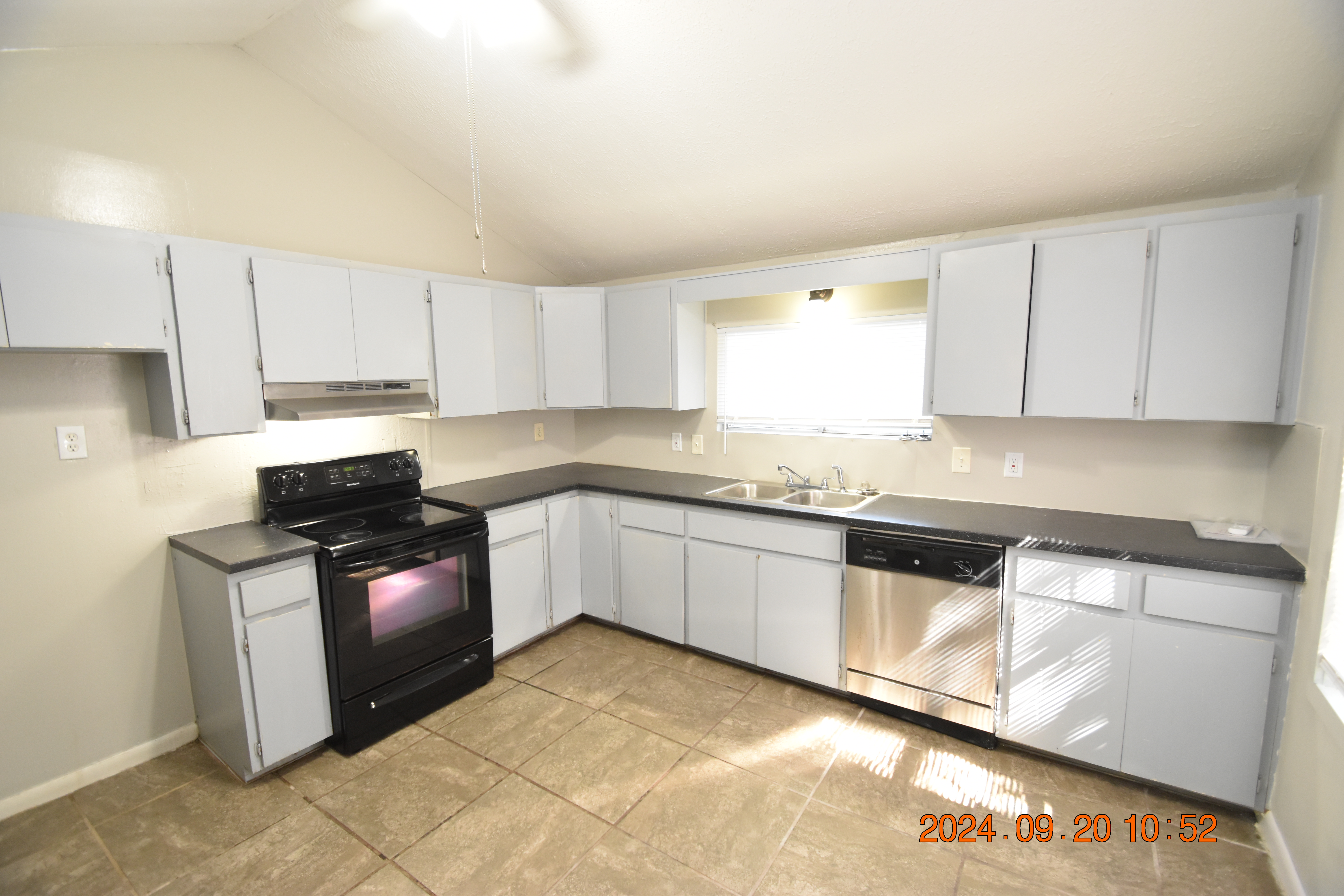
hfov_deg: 100.4
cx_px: 672
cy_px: 448
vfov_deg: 77.3
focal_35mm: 15
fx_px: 560
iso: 1600
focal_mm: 10
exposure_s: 1/60
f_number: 3.5
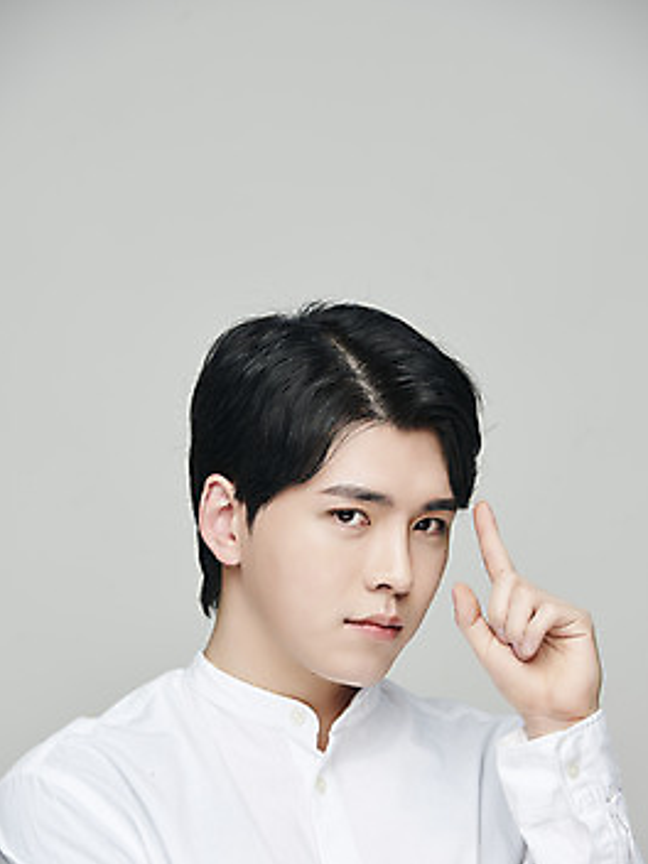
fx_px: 5042
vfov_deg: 9.8
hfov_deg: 7.4
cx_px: 325
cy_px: 471
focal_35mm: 202
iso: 64
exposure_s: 1/125
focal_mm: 185
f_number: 8
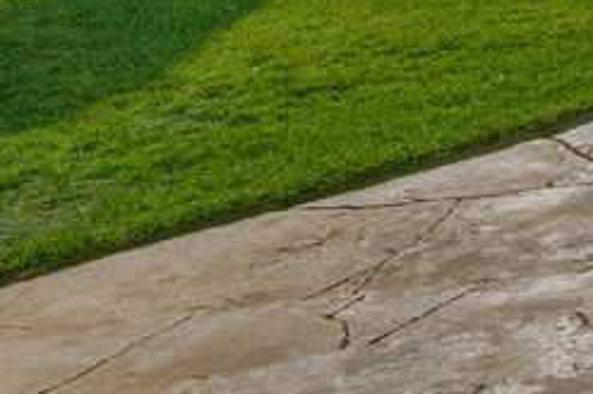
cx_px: 1397
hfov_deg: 15.5
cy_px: -365
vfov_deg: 15.4
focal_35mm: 73
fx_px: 1201
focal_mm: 12
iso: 100
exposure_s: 1/40
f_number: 5.6
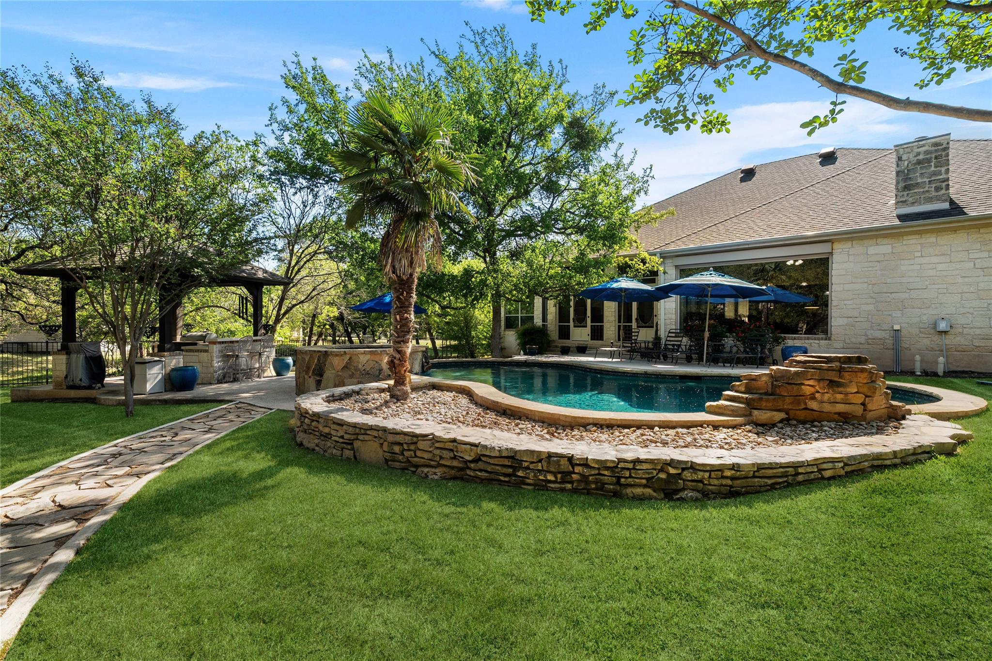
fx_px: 441
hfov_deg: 96.7
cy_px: 330
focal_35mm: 16
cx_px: 496
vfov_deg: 73.7
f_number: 11
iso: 200
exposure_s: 1/60
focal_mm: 16
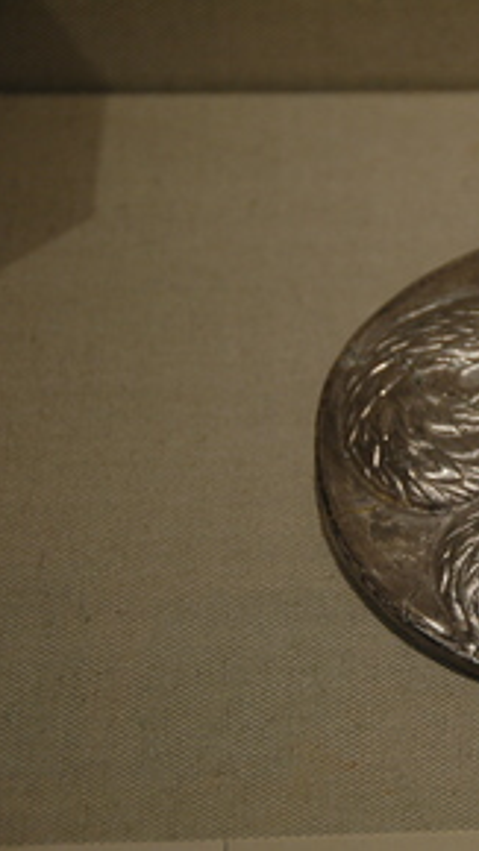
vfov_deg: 12.0
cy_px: 426
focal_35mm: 179
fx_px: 4040
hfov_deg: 6.7
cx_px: 605
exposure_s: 1/50
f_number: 5.3
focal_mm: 75
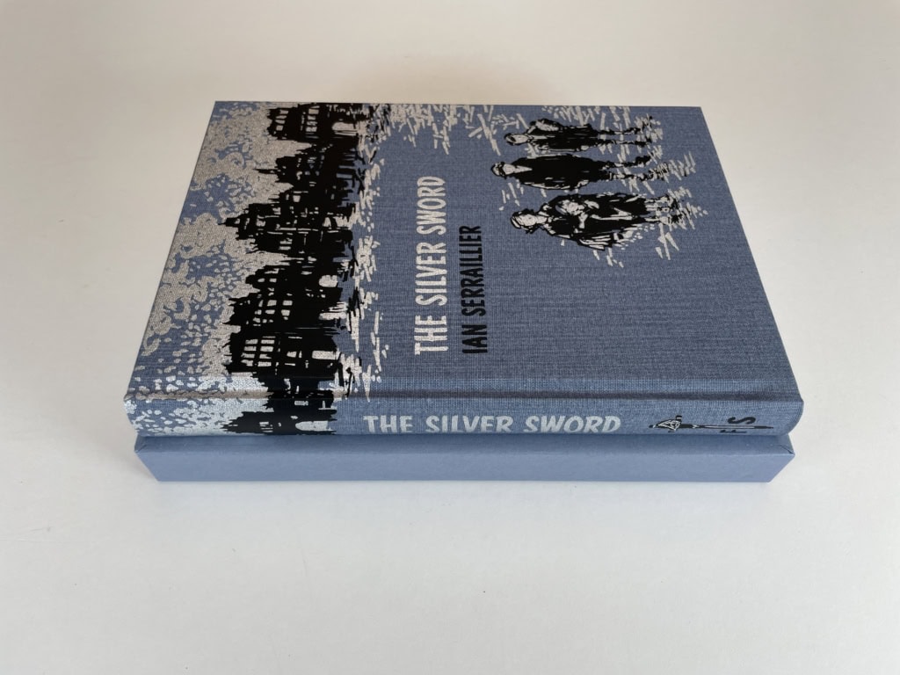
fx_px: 676
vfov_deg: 53.1
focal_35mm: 26
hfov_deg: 67.3
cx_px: 450
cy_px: 338
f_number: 1.6
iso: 50
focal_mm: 4.2
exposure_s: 1/121
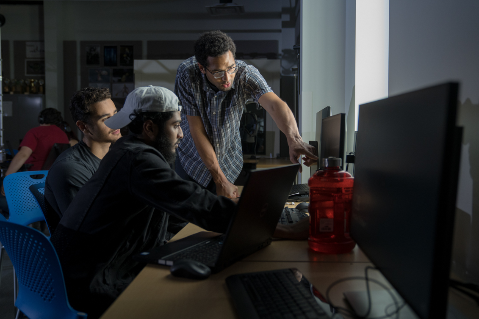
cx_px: 251
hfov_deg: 54.4
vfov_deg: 37.8
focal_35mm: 35
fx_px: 466
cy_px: 154
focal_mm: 33
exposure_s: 1/400
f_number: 3.2
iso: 1600
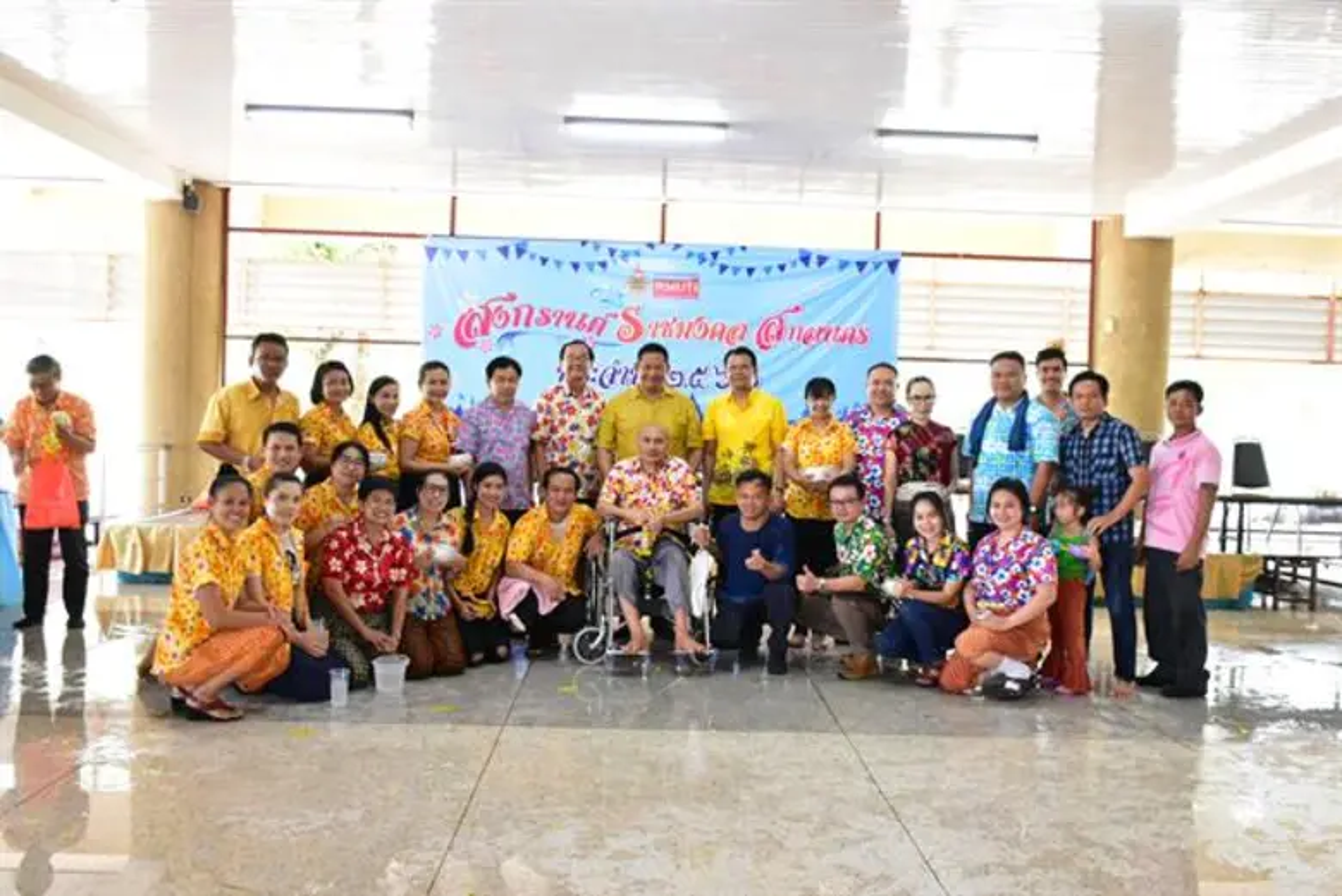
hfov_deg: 61.9
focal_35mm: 30
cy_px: 448
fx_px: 1119
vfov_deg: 43.7
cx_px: 671
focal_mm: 20
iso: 2000
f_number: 4.8
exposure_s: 1/90
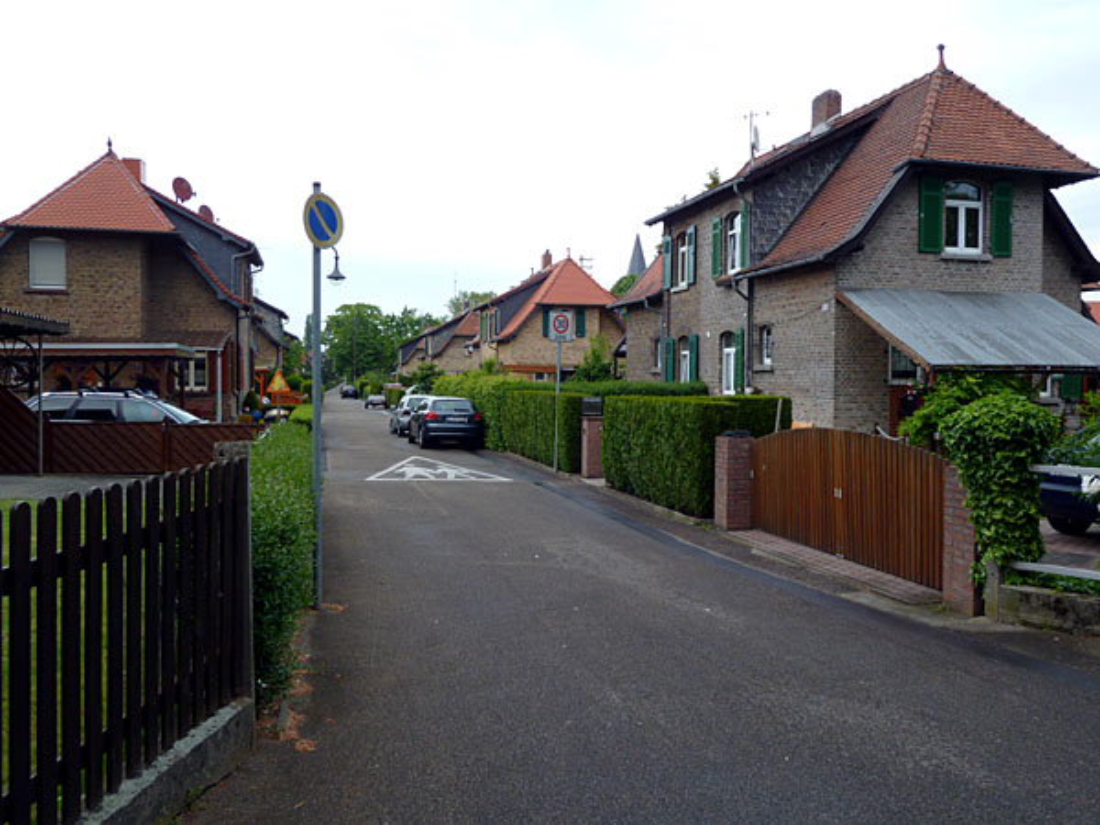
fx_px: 922
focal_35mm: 29
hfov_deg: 61.7
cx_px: 550
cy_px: 412
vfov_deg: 48.2
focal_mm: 4.7
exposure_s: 1/80
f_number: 3.4
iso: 80
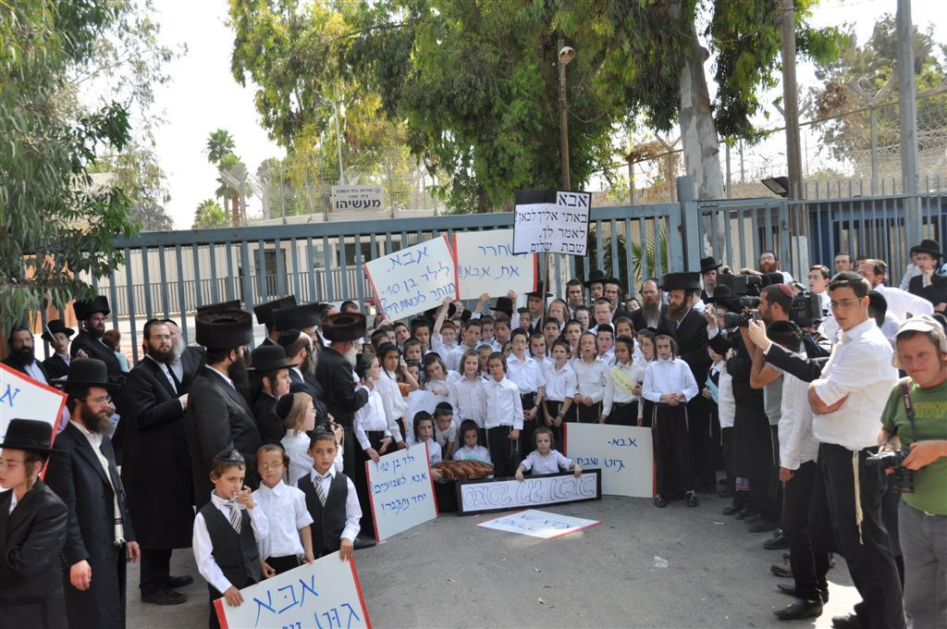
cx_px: 474
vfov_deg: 30.8
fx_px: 1143
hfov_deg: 45.0
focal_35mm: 44
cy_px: 314
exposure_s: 1/250
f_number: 8
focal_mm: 29
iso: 200
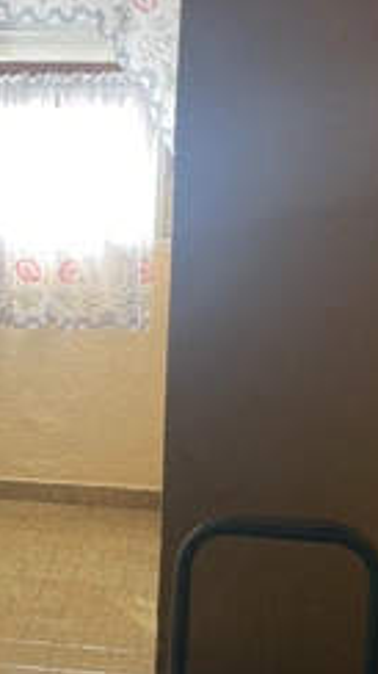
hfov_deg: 22.2
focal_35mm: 51
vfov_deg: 40.6
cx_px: -39
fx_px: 910
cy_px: 365
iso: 125
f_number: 1.6
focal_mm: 4.2
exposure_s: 1/120
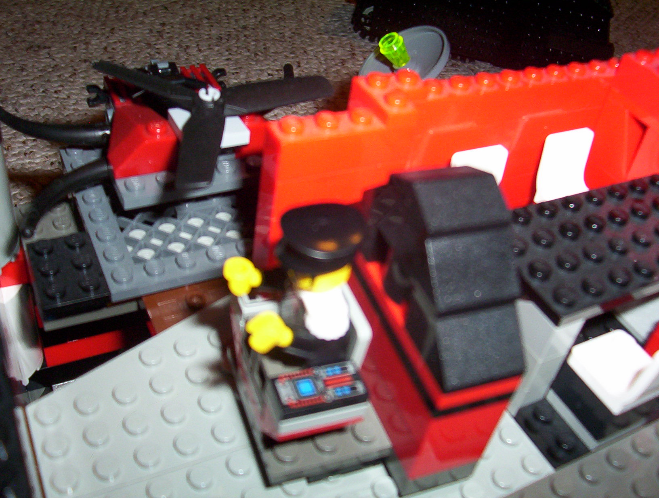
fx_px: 821
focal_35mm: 43
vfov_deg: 33.7
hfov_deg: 43.8
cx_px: 330
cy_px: 249
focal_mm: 5.77
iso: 140
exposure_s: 1/60
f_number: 2.73
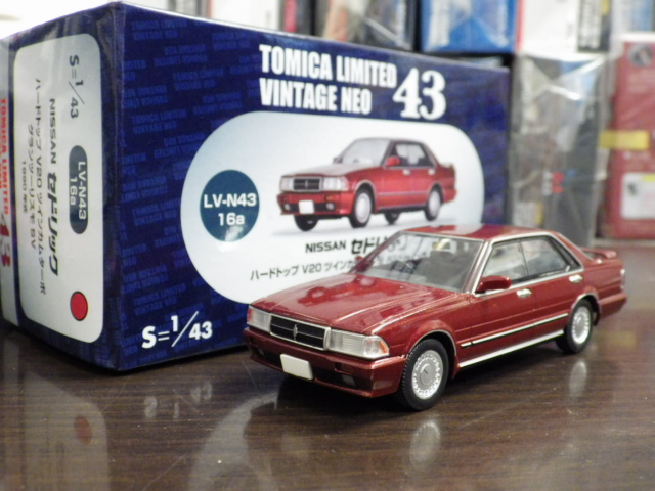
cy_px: 246
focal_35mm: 41
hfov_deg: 45.8
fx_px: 776
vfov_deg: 35.1
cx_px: 328
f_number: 3.6
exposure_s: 1/25
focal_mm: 7.4
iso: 1000
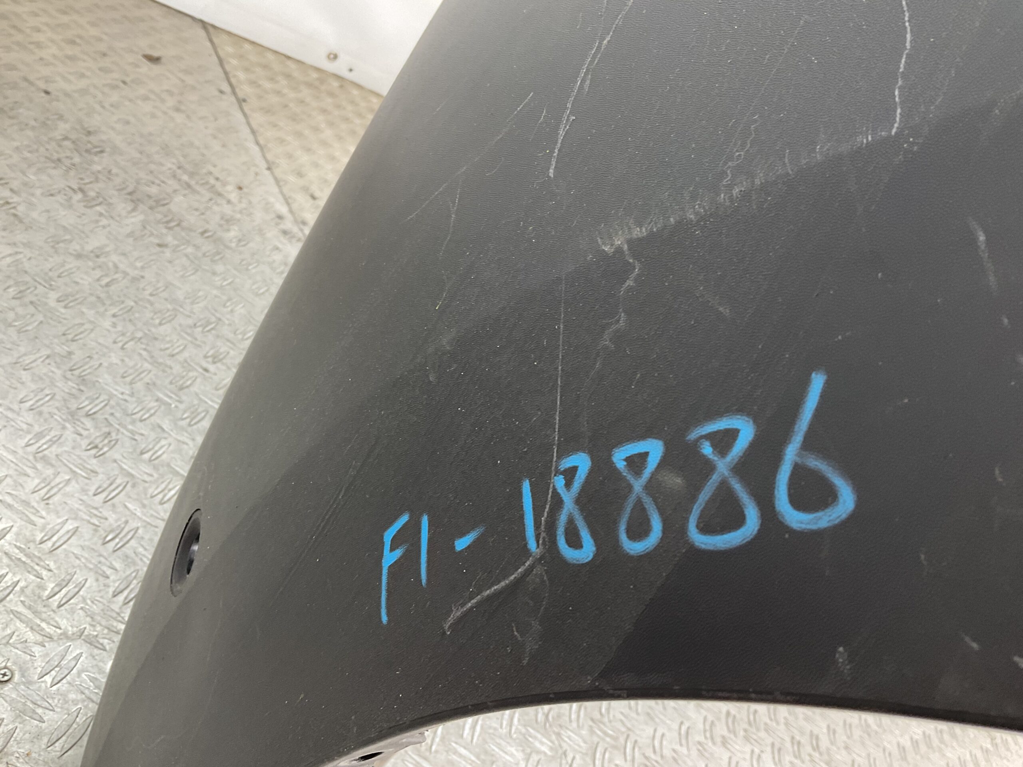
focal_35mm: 29
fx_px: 857
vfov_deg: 48.2
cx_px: 512
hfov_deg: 61.7
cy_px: 384
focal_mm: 3
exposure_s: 1/100
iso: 50
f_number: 1.8
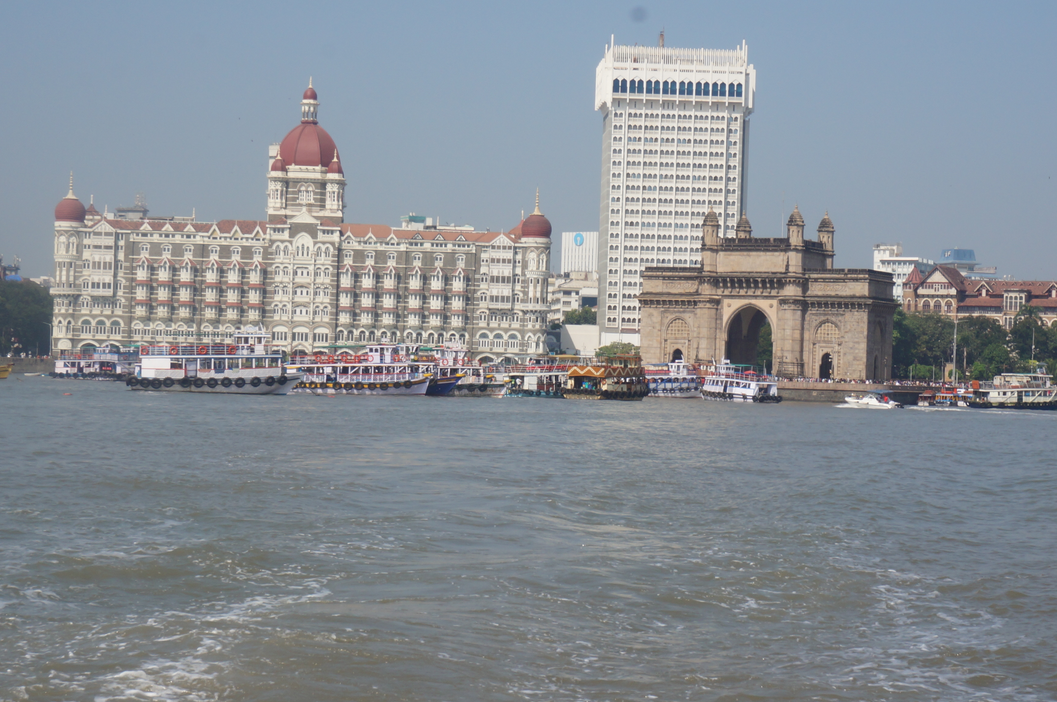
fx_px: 2426
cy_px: 382
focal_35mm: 83
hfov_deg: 24.6
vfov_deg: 16.5
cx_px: 510
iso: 200
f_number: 14
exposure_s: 1/250
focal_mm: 39
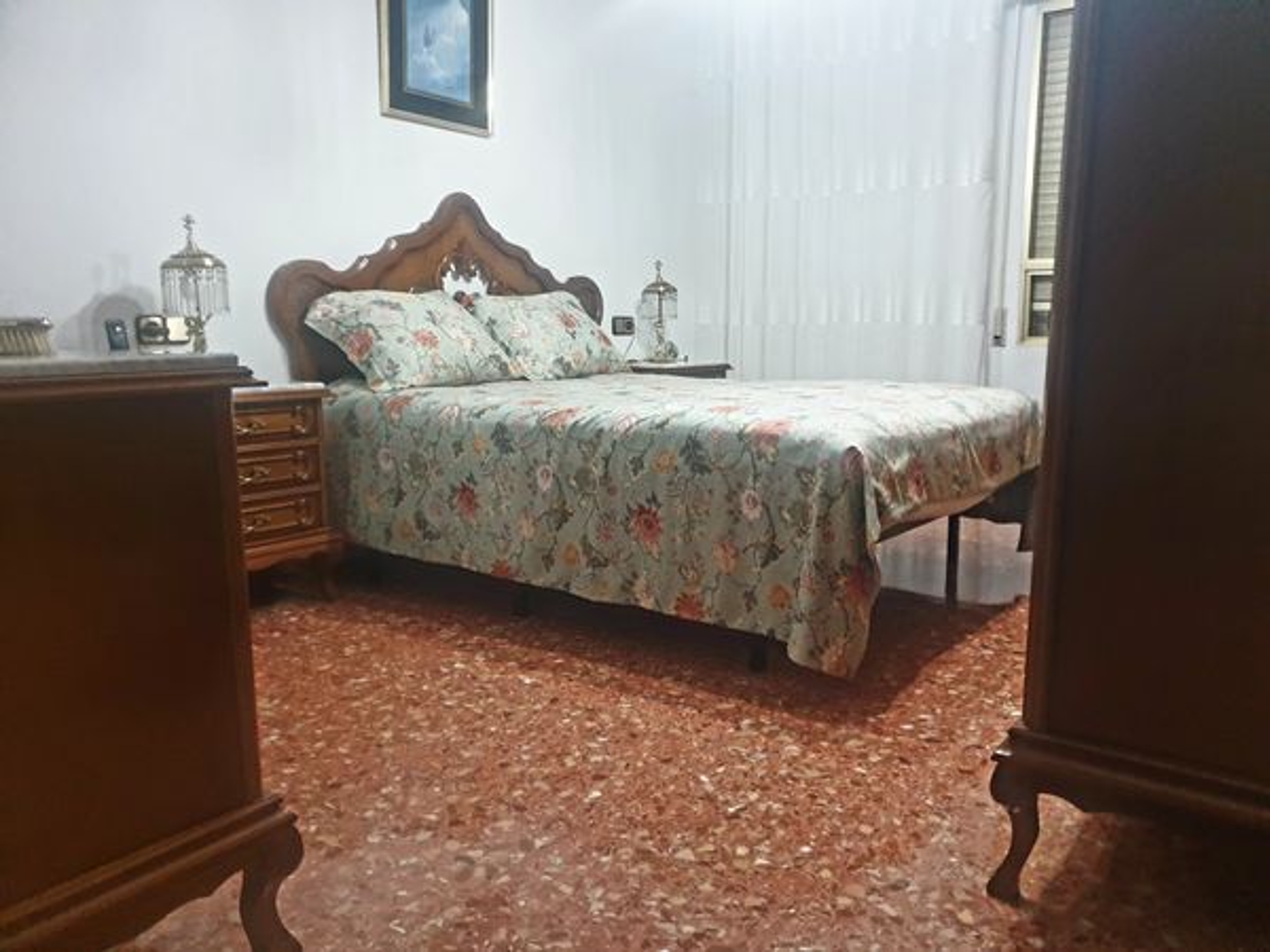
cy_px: 476
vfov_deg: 53.1
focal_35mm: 26
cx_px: 635
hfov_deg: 67.3
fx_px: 954
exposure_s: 1/33
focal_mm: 4.3
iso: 250
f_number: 1.5
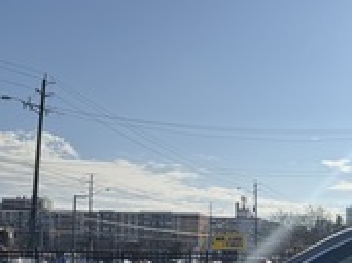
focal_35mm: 59
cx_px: 395
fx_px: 600
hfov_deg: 29.3
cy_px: 248
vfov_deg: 24.0
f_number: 1.78
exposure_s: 1/6173
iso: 80
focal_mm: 6.76
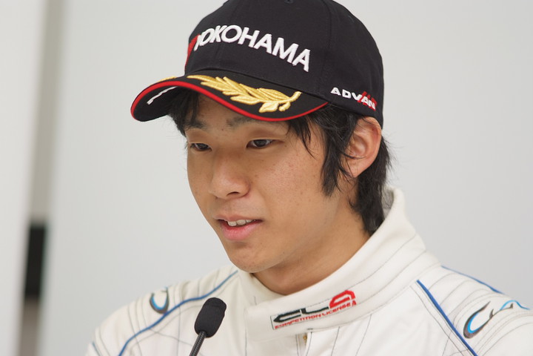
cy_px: 178
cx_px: 266
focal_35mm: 270
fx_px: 3997
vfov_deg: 5.1
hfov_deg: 7.6
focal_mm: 180
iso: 200
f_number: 2.8
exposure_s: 1/60
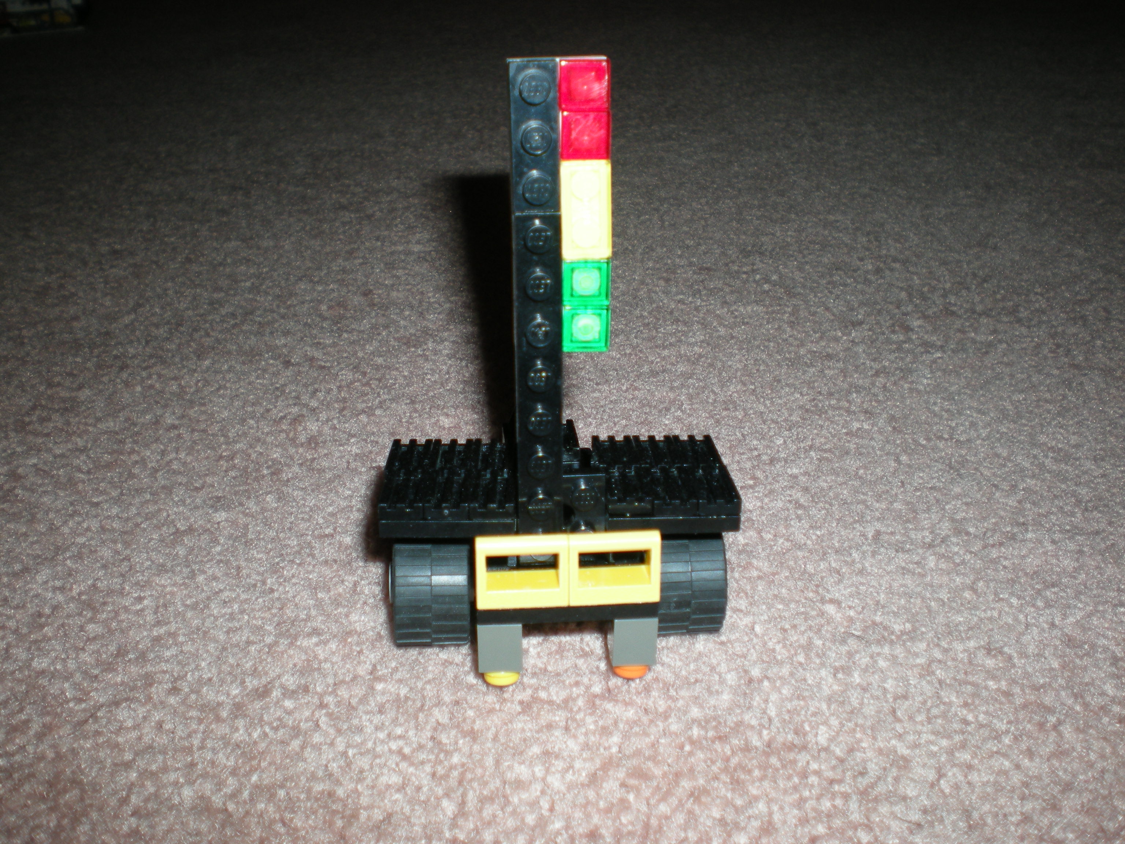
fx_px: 1235
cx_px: 562
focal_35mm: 38
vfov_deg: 37.7
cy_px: 422
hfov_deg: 49.0
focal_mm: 6.3
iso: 64
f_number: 3.1
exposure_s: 1/60
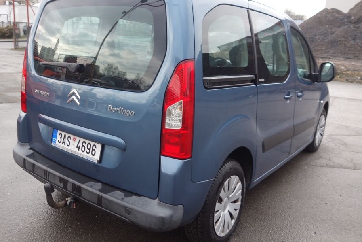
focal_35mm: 32
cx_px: 164
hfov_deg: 58.6
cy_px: 109
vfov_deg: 41.1
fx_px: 322
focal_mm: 10.4
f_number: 3.5
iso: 125
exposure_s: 1/30
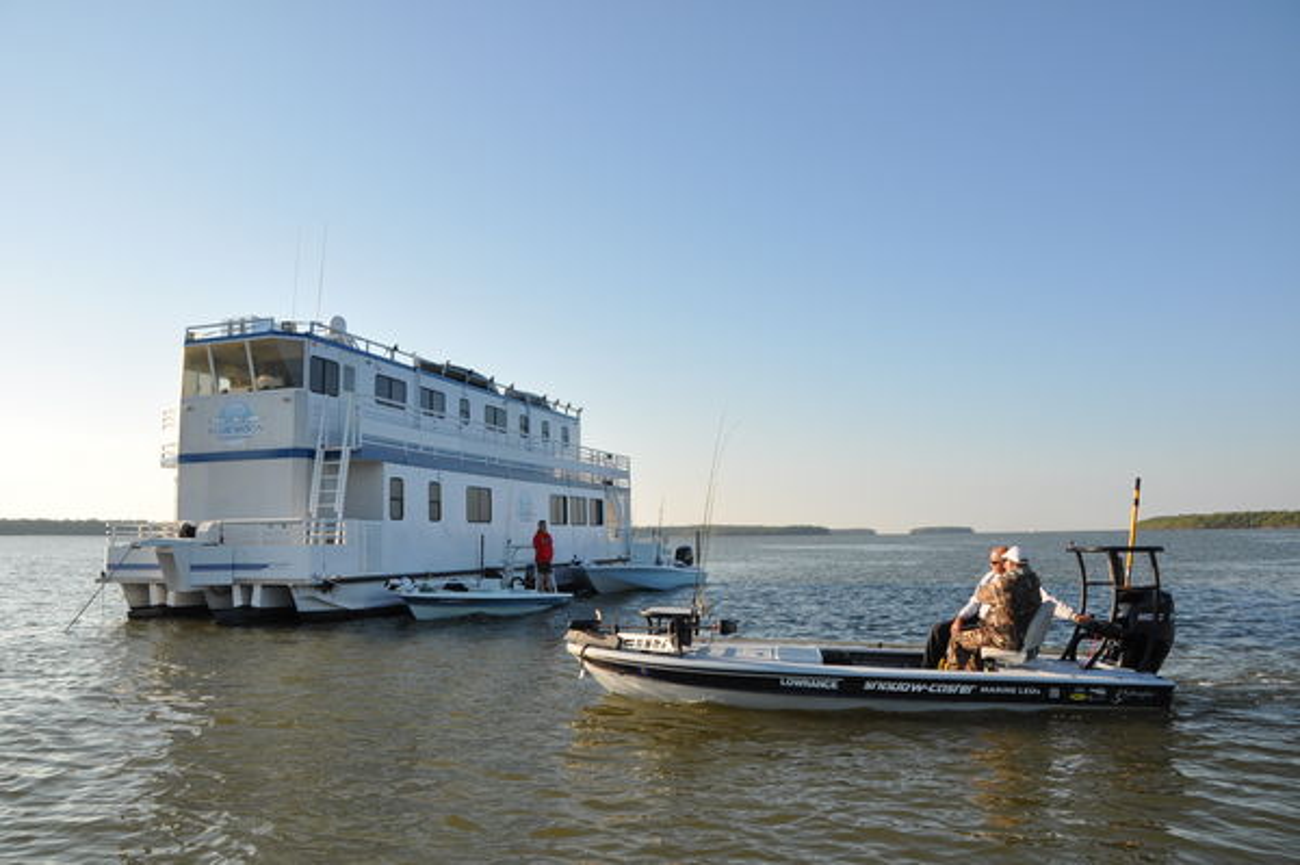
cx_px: 650
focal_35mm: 27
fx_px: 974
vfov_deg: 47.9
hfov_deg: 67.4
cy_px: 432
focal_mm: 18
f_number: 9
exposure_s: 1/320
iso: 200
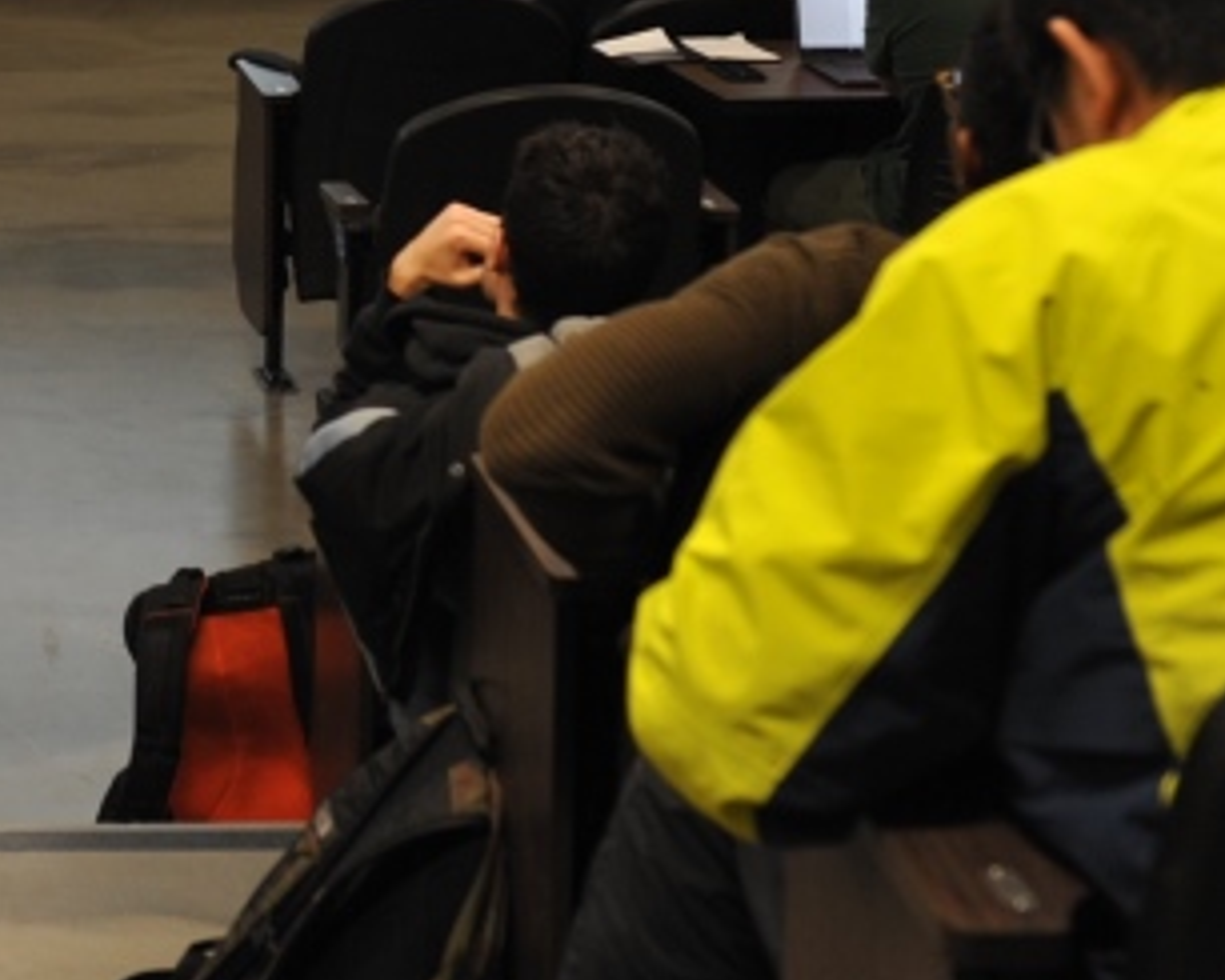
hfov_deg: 18.7
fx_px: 3554
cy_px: -312
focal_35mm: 98
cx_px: -144
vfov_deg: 15.0
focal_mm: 32
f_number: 3.5
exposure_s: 1/80
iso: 1000
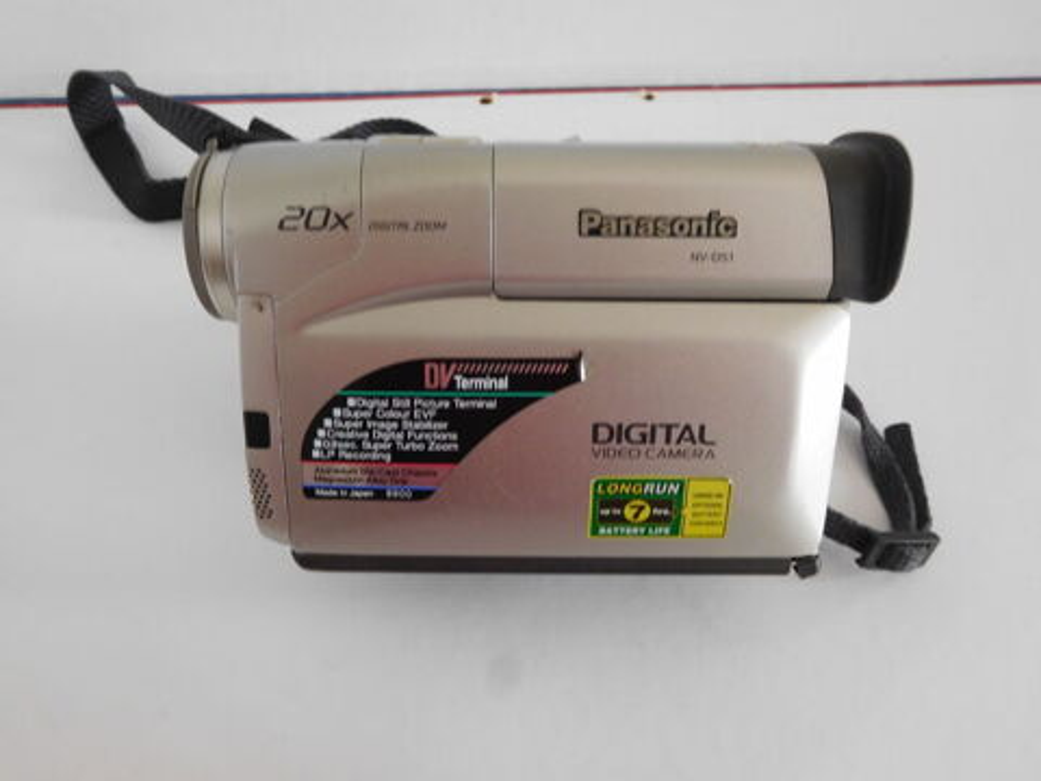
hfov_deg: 69.4
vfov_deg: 54.9
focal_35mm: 25
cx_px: 520
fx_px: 752
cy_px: 390
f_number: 3.4
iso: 280
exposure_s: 1/30
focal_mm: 4.5
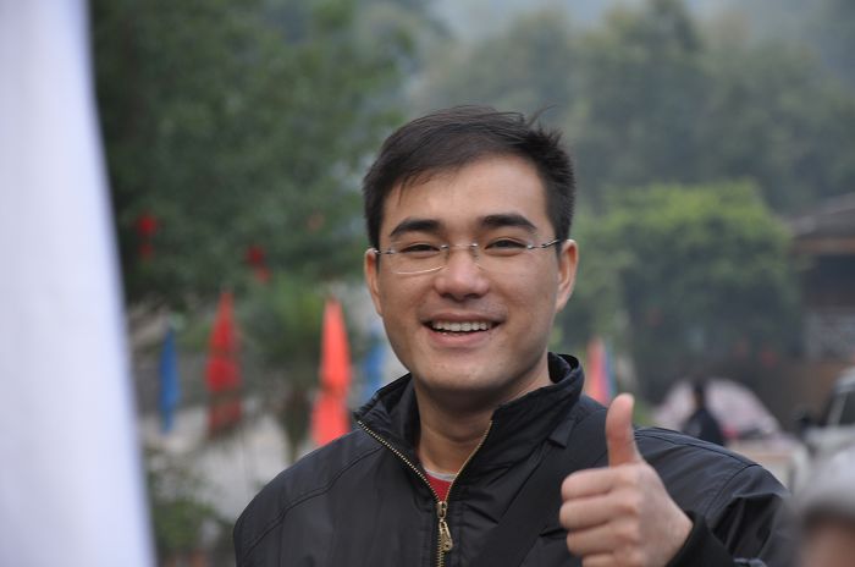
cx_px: 428
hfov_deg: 13.1
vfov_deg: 8.7
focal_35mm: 158
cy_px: 284
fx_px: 3734
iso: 320
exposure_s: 1/60
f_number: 5.6
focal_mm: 105
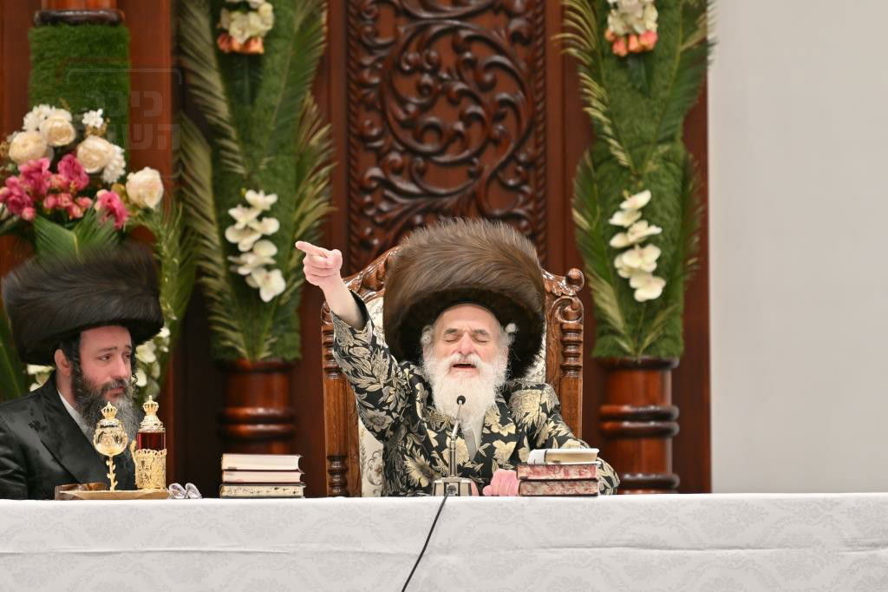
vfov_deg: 4.6
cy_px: 296
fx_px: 7397
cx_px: 444
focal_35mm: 300
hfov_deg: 6.9
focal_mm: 200
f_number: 2.8
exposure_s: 1/250
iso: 160
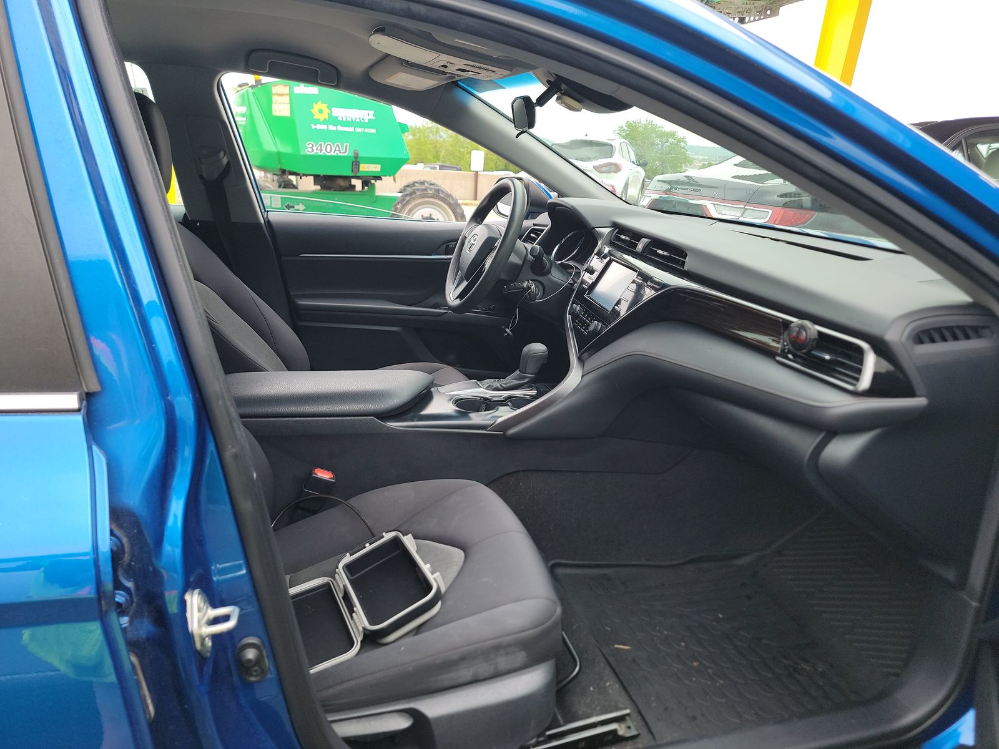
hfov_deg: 71.6
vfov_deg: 56.8
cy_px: 374
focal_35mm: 24
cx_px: 500
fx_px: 693
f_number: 1.8
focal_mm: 6.7
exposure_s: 1/145
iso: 50
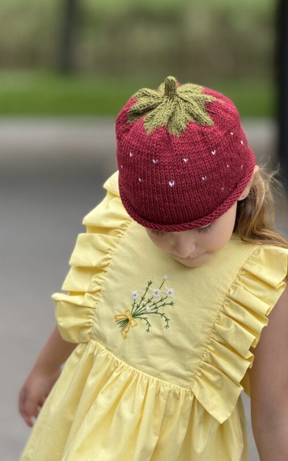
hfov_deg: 10.2
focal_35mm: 128
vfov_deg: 16.3
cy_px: 230
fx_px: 1607
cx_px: 150
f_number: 2.8
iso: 50
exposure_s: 1/339
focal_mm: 15.66
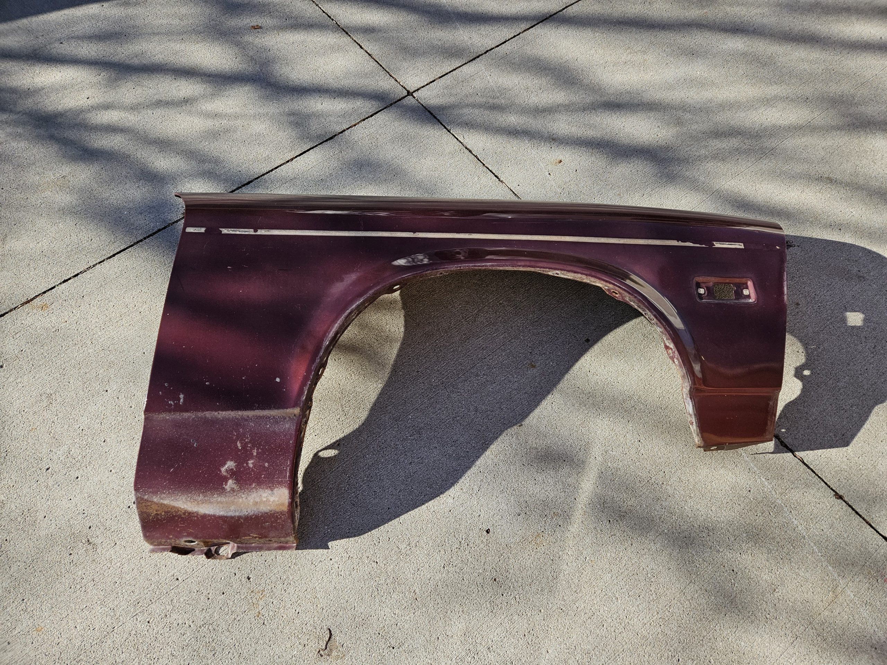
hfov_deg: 73.9
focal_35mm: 23
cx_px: 444
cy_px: 332
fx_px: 589
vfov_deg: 58.9
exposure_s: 1/2000
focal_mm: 5.4
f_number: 1.8
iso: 64
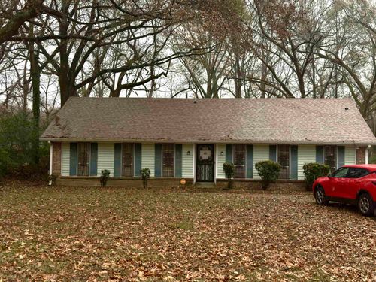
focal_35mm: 41
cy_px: 141
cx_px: 188
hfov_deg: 45.8
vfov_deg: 35.1
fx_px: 445
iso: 100
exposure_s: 1/1029
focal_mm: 6.76
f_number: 1.78
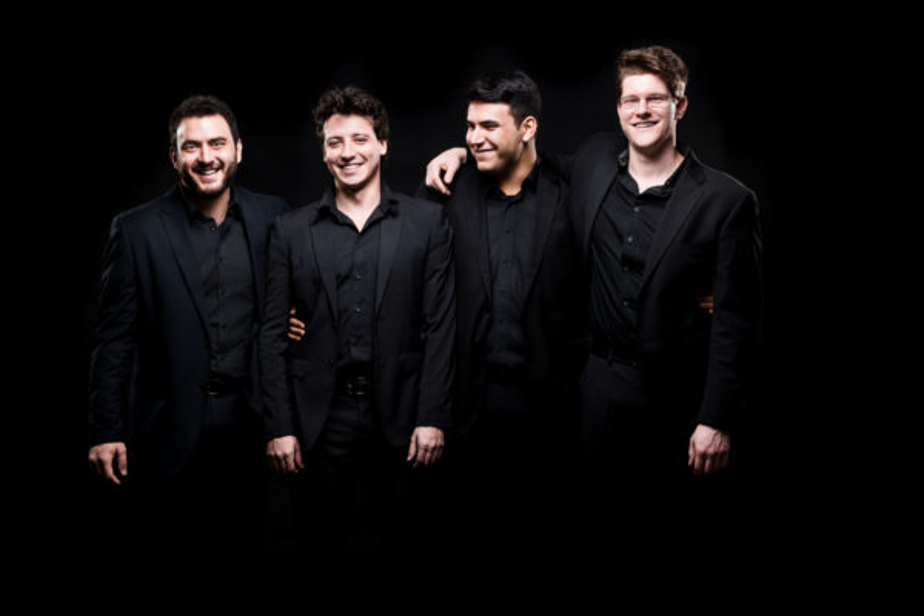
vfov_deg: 19.5
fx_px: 1797
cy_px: 308
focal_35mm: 70
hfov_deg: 28.8
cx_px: 462
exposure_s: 1/125
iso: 100
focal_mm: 70
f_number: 11
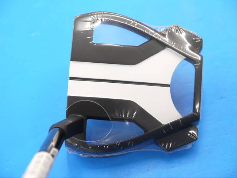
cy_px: 89
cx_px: 118
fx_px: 575
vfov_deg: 17.6
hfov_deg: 23.3
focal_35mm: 84
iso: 800
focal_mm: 42
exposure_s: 1/80
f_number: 5.6
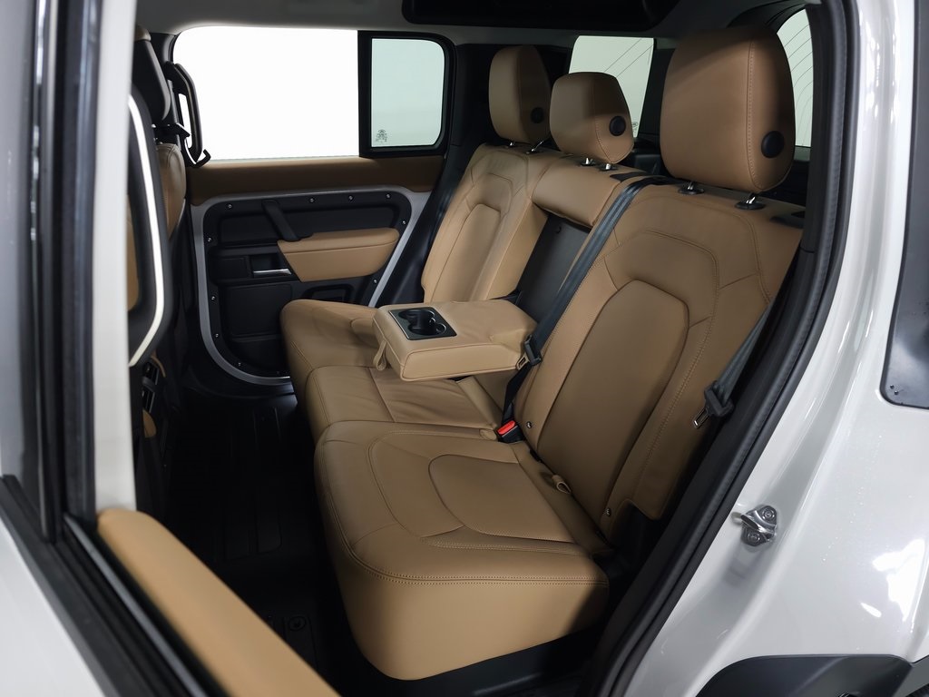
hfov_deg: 73.9
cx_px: 464
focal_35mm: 23
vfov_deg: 58.9
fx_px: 617
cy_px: 348
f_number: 1.7
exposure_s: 1/60
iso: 160
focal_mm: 6.3
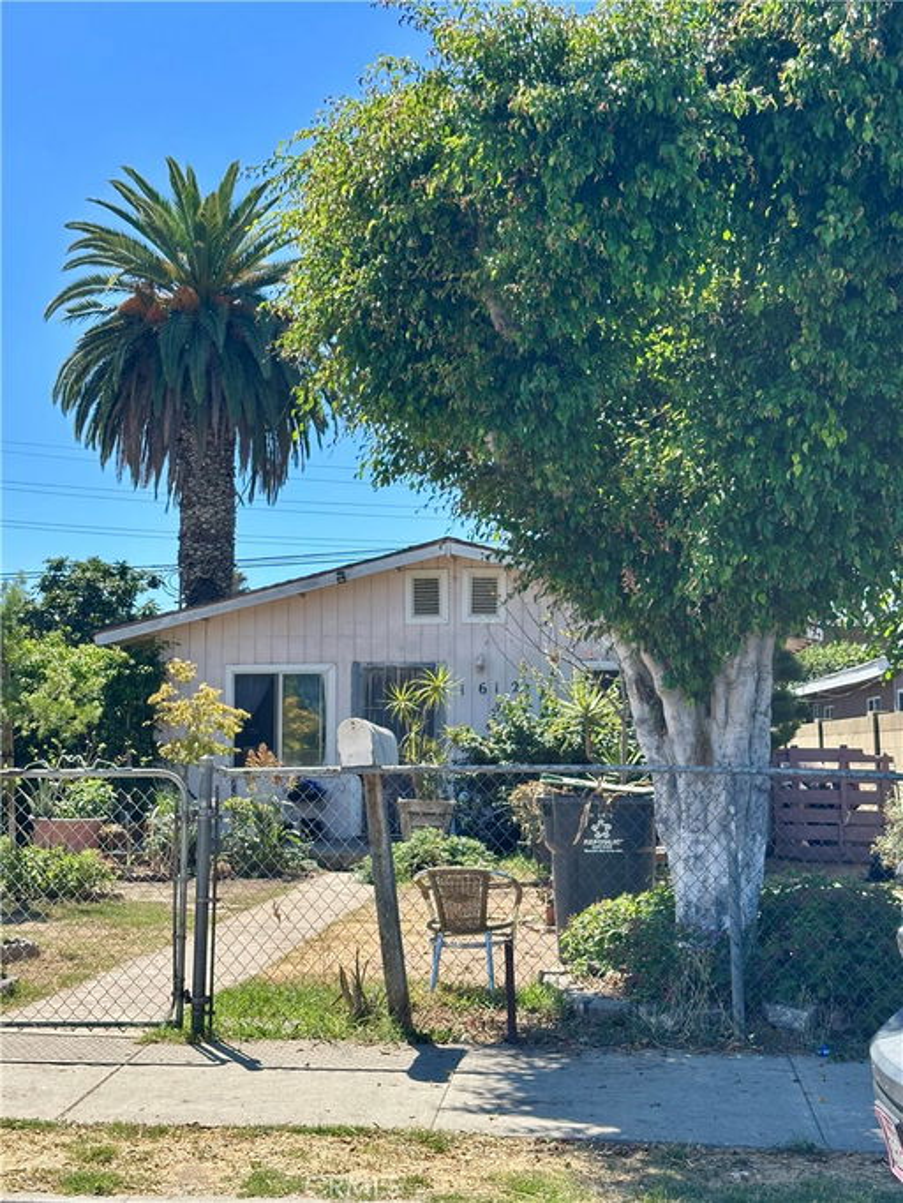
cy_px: 602
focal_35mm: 48
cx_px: 452
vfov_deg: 39.6
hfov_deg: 30.3
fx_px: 1668
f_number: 1.78
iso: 64
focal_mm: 6.86
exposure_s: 1/2304
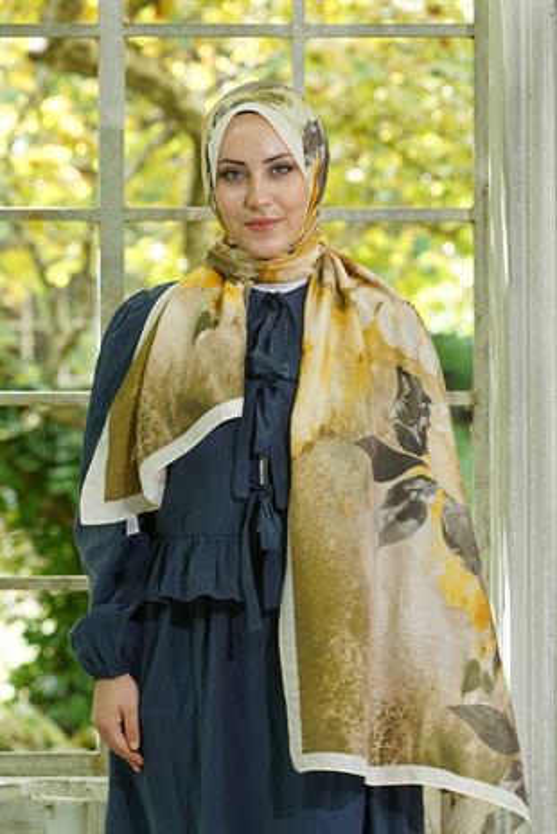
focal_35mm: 123
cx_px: 278
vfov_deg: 16.6
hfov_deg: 11.2
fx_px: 2850
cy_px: 417
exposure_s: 1/100
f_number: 6.3
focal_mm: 123
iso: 640
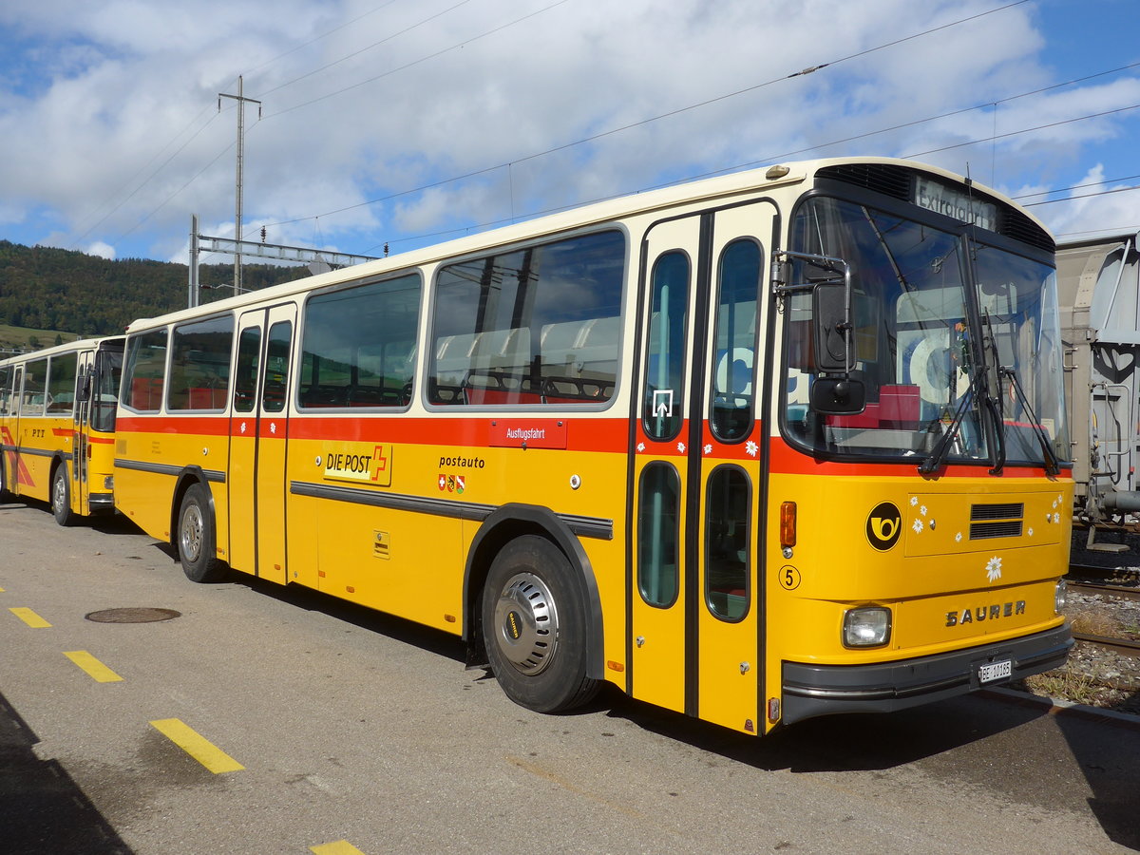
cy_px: 428
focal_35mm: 29
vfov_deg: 48.2
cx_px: 570
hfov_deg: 61.7
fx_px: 955
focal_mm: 6
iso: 80
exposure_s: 1/2000
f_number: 3.2
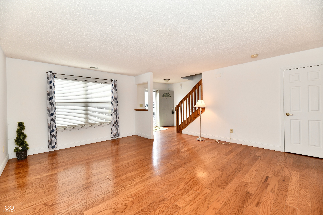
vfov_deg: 81.2
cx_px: 162
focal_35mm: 14
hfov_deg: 104.3
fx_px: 126
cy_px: 108
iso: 640
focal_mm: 14
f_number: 6.3
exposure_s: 1/60
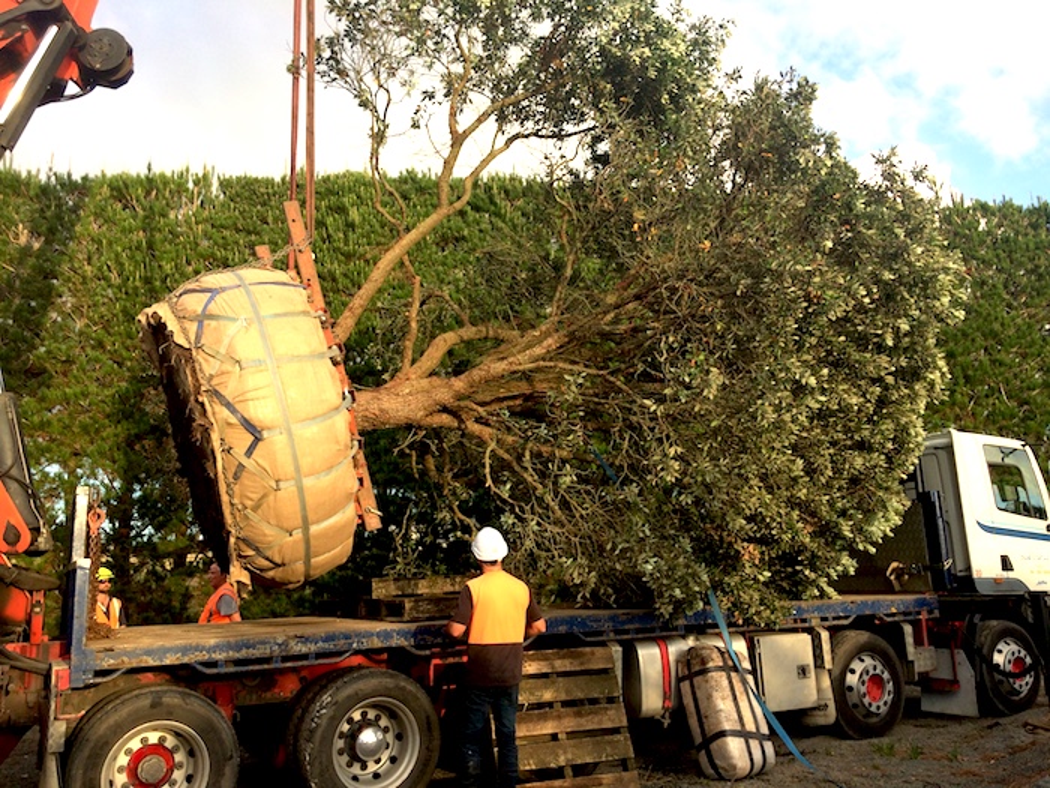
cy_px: 394
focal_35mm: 29
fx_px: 880
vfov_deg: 48.2
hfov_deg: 61.7
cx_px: 525
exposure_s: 1/432
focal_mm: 4.15
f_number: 2.2
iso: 32
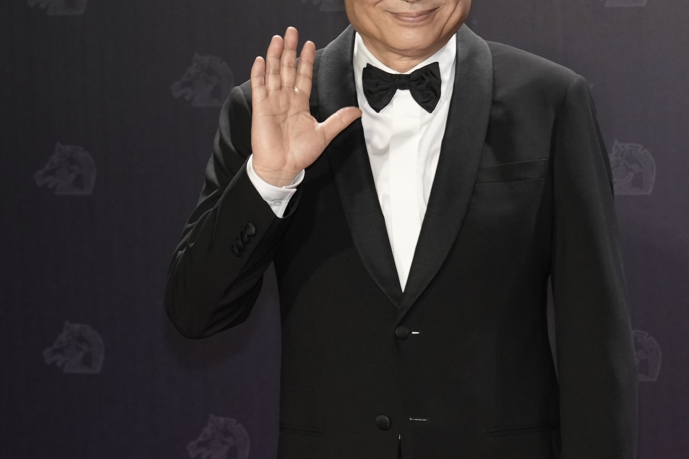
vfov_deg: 5.9
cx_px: 518
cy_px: 214
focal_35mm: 231
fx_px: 4421
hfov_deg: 8.9
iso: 2000
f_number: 4.5
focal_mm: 100
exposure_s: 1/200
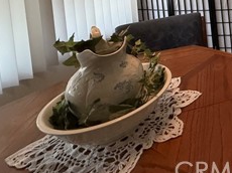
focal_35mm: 39
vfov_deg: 29.2
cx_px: 301
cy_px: -56
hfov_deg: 34.3
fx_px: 261
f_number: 2.2
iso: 640
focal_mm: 2.22
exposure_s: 1/120
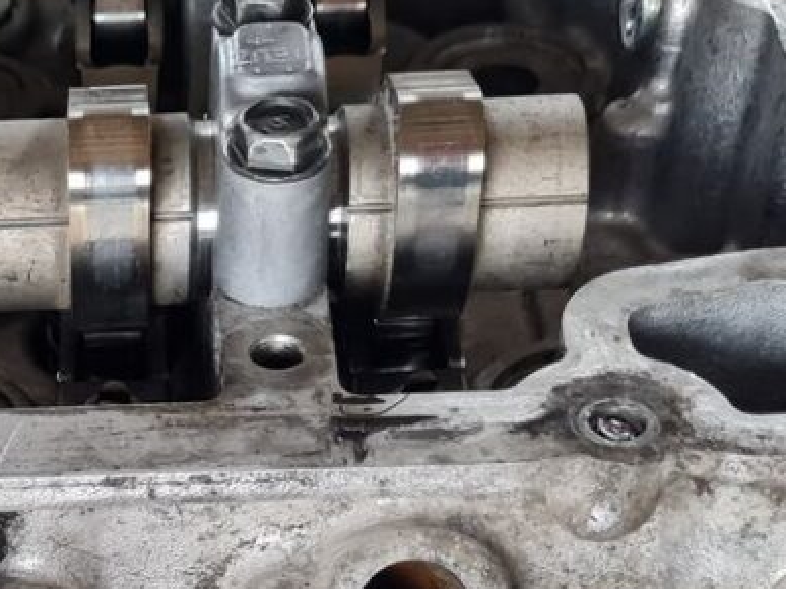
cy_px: 930
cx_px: -83
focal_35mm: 94
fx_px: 2134
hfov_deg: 19.9
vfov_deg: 14.5
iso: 160
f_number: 1.8
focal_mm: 5.4
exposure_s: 1/100
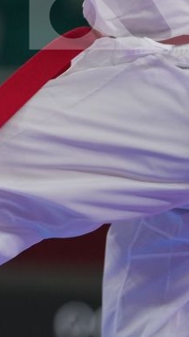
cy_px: -30
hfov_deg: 1.6
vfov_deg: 2.9
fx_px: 6623
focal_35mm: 743
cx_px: -185
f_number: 2.8
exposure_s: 1/1000
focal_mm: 152
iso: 500
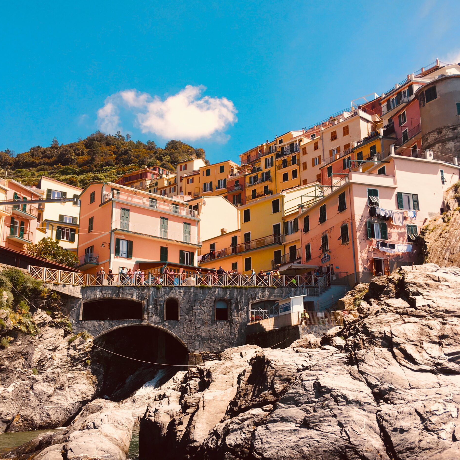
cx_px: 230
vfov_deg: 47.2
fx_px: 526
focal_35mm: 35
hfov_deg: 47.2
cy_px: 253
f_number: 2.2
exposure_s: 1/1054
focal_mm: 4.15
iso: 25
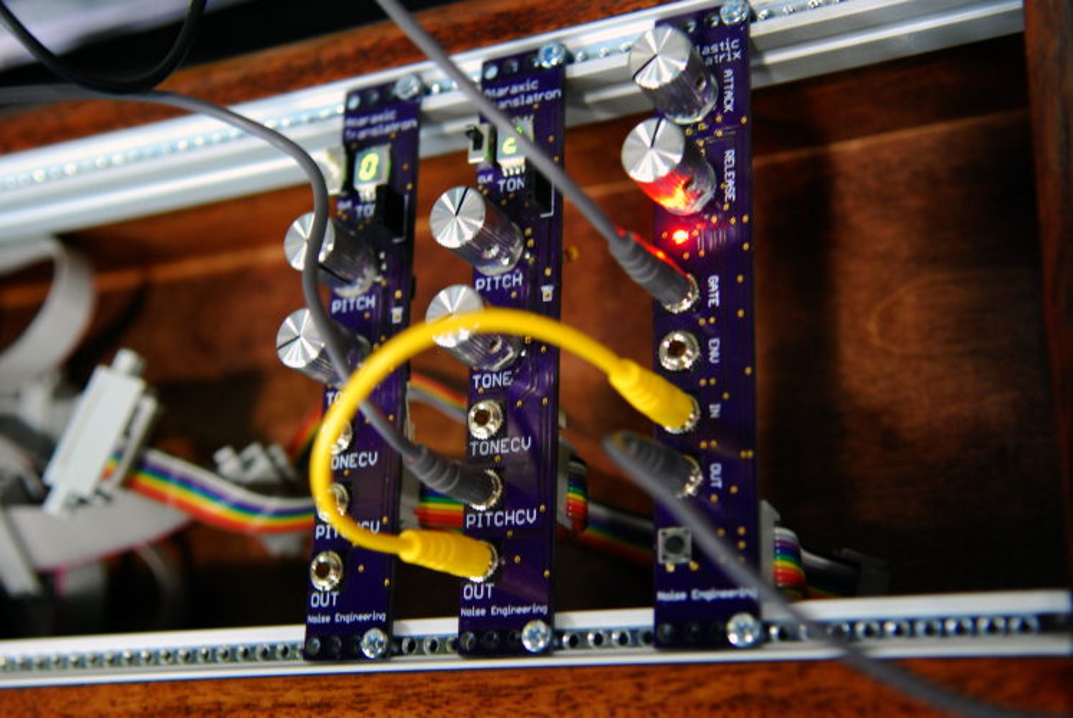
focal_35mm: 51
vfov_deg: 26.6
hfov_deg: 38.8
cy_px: 359
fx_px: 1522
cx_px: 536
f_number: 3.5
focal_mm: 34
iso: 800
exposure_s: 1/15
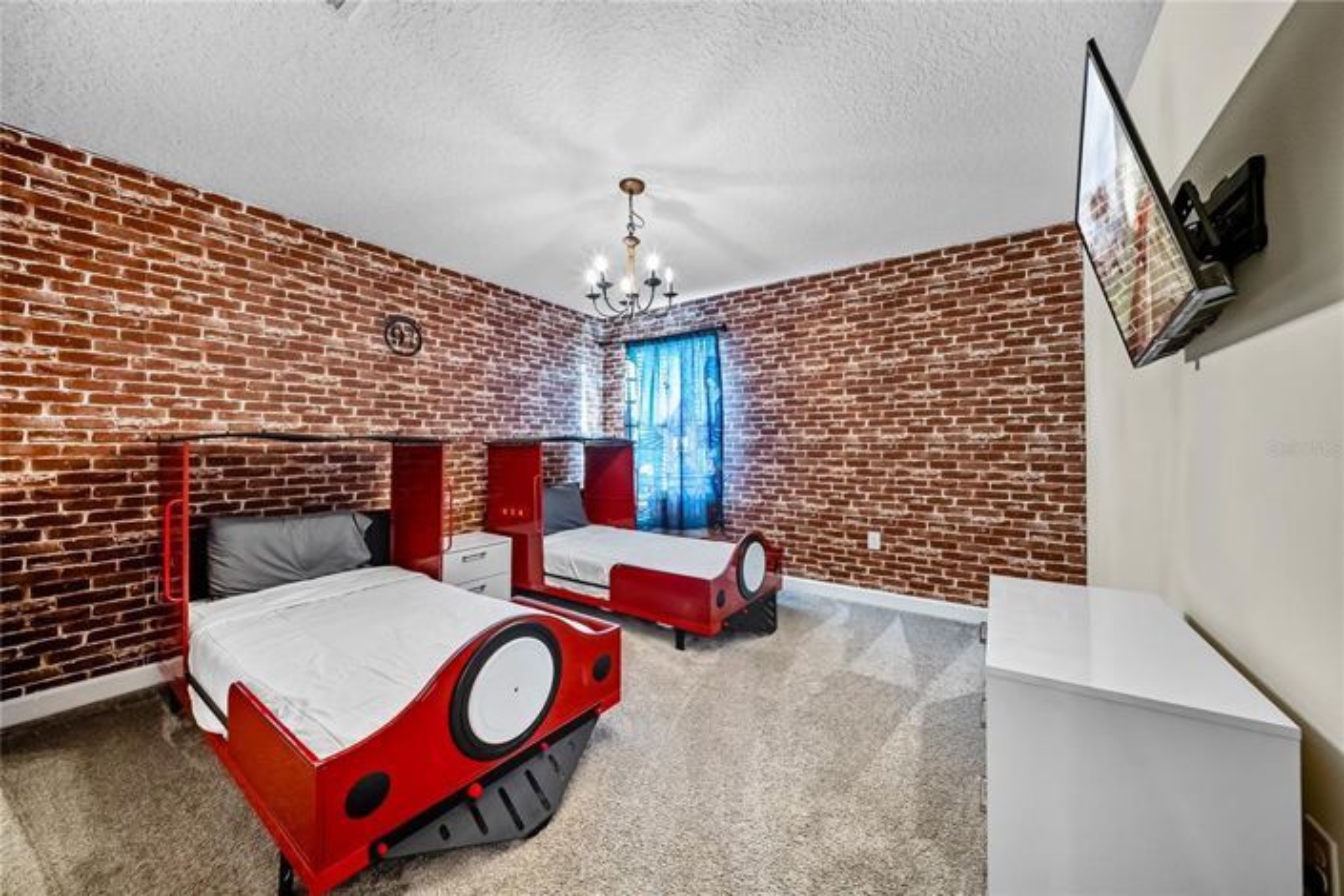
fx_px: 448
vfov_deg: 90.0
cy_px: 448
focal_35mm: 12
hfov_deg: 112.6
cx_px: 672
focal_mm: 12
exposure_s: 1/5
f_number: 5.6
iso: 1000
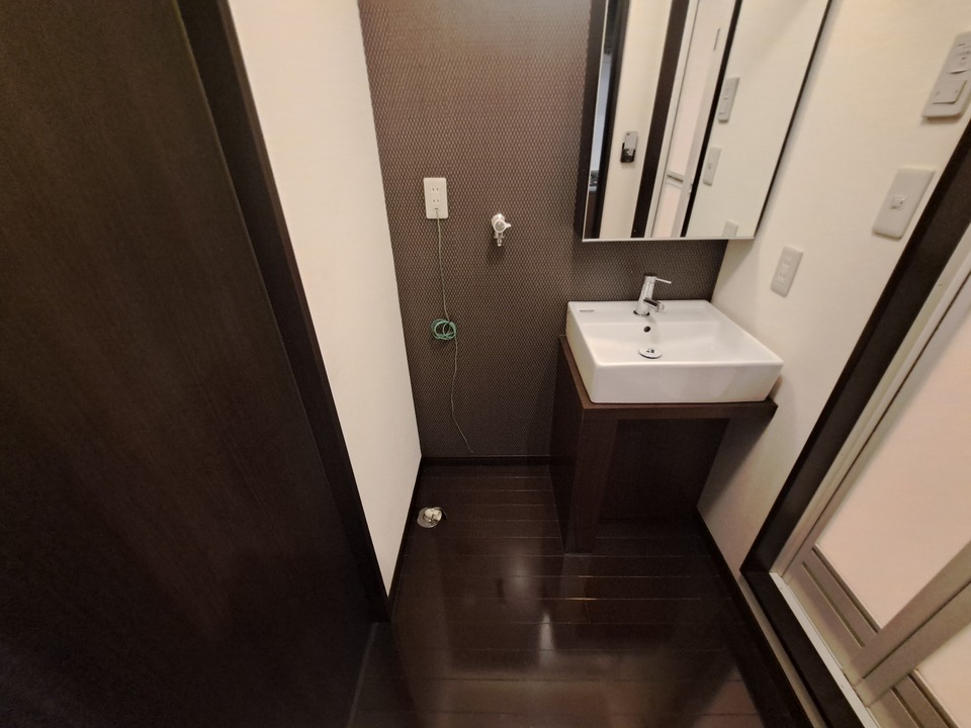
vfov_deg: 89.9
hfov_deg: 106.2
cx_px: 486
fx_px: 365
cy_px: 364
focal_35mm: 13
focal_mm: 1.74
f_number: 2.2
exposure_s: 1/20
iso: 500
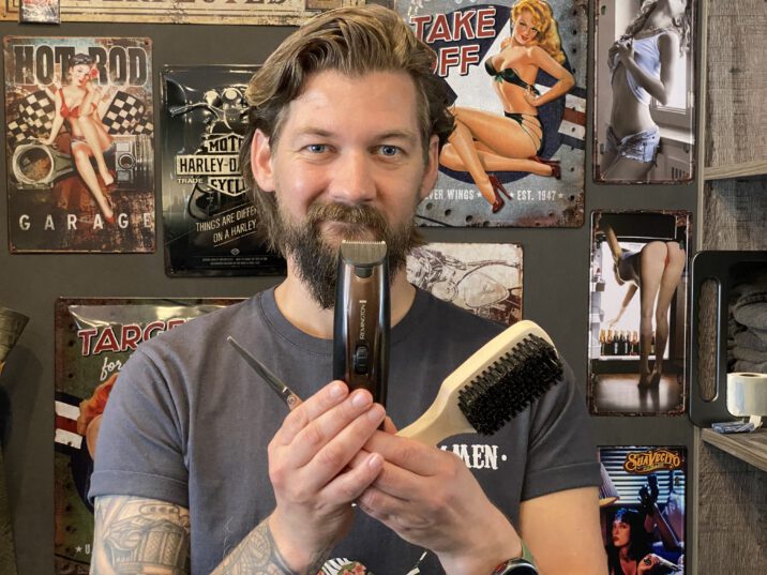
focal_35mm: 52
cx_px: 384
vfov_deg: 28.0
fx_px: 1152
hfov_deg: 36.8
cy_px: 288
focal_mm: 6
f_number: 2
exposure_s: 1/49
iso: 500
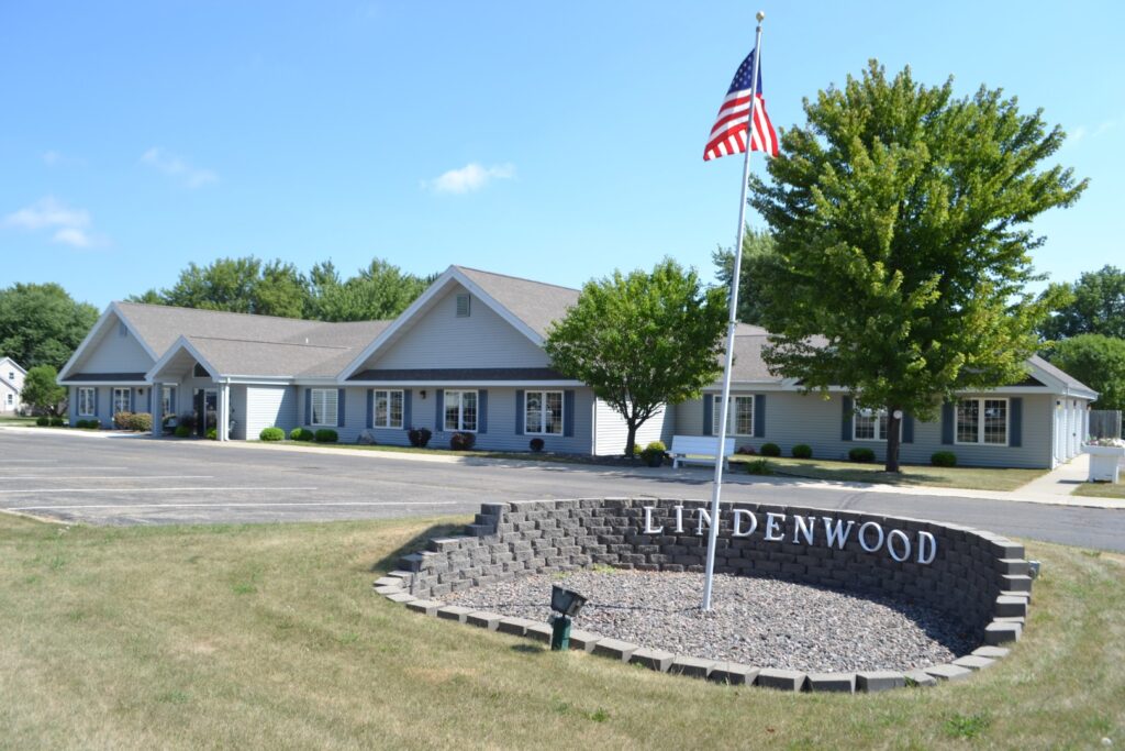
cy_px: 376
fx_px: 844
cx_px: 562
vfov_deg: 47.9
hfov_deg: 67.4
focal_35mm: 27
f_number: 7.1
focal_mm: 18
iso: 100
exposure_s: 1/200
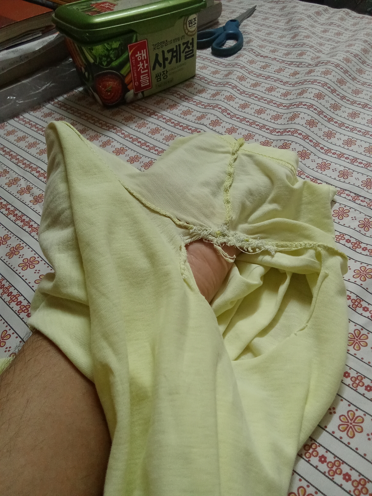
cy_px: 248
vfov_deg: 63.4
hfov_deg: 49.7
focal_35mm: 28
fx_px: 401
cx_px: 186
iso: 320
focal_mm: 2.78
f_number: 2
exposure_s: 1/33.3
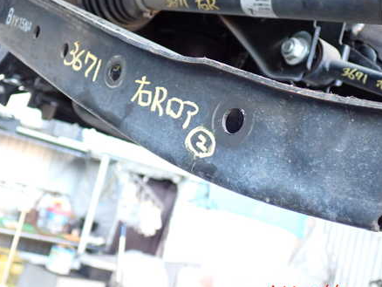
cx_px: 207
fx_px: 574
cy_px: 109
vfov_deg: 28.0
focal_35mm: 52
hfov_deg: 36.8
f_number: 2.7
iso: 640
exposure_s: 1/40
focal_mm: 6.83
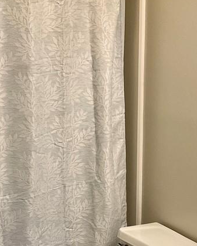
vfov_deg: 27.3
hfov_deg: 22.2
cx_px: 97
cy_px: 171
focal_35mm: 69
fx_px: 503
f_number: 1.8
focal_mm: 3
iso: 80
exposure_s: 1/60
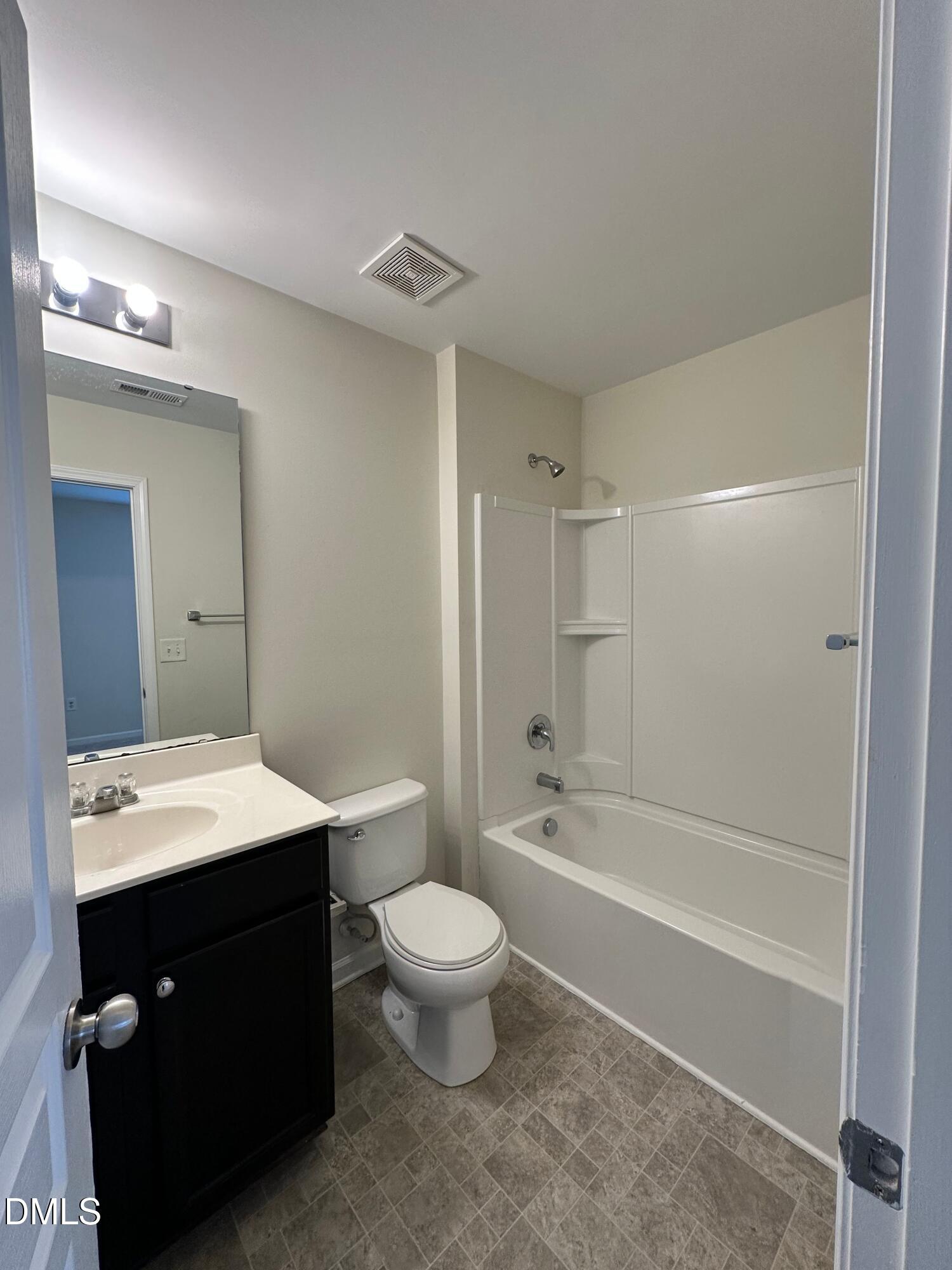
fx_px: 513
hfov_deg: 85.7
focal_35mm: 14
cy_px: 635
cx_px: 476
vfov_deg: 102.1
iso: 160
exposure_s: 1/120
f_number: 2.2
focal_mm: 2.22
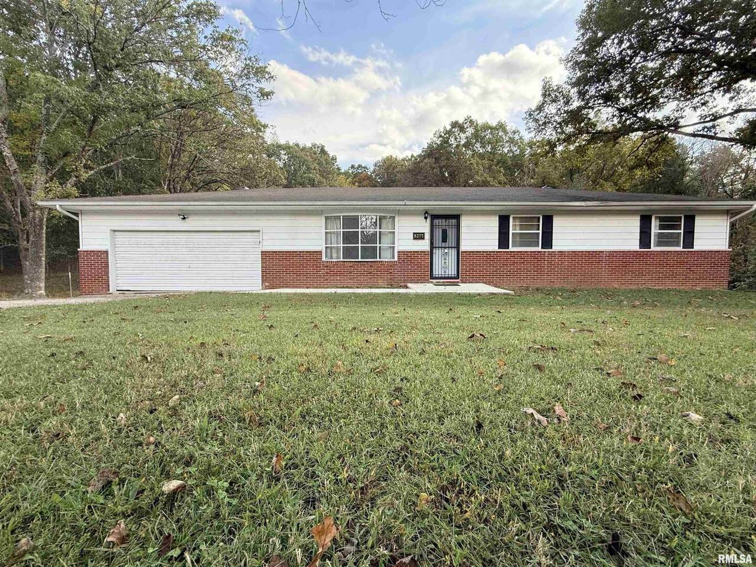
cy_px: 284
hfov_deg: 102.1
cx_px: 378
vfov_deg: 85.6
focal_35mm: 14
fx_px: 306
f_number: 2.2
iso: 64
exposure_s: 1/363
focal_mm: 2.22
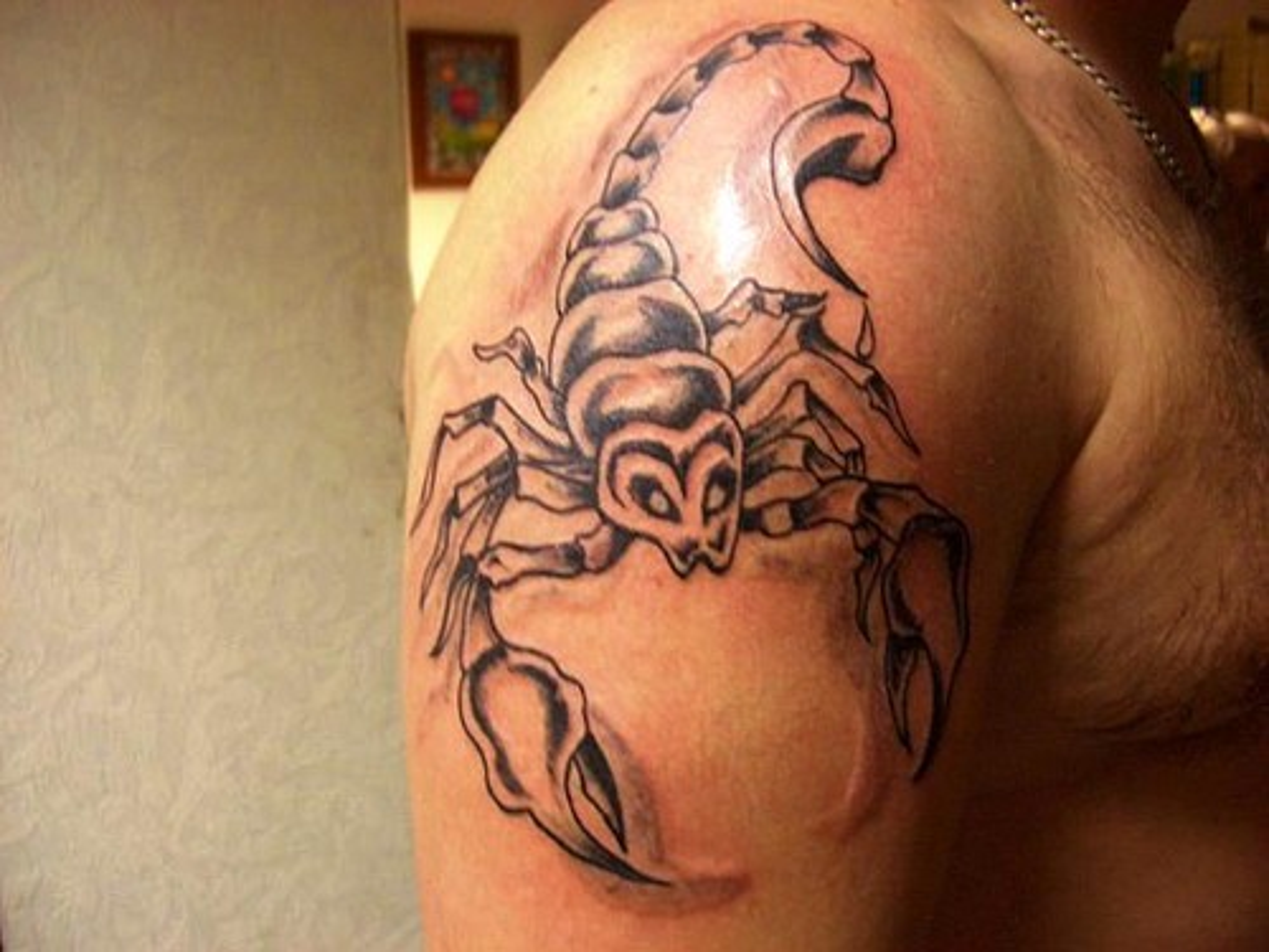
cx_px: 634
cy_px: 476
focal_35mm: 35
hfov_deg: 52.6
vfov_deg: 40.7
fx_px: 1283
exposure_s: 1/15
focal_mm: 5.8
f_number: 2.6
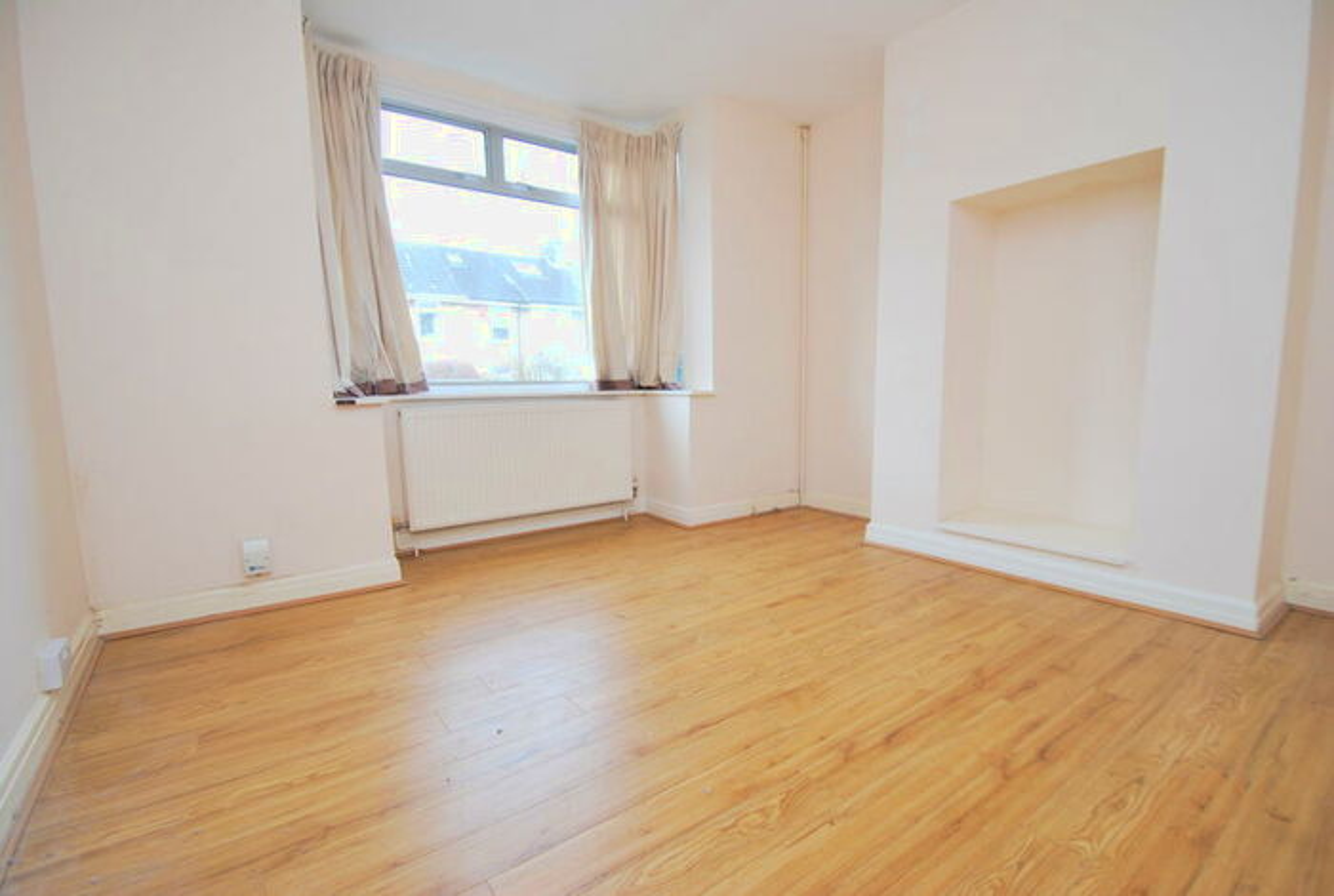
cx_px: 667
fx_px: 613
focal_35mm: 16
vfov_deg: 72.3
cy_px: 448
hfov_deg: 94.9
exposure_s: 1/60
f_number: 4
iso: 200
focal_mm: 11
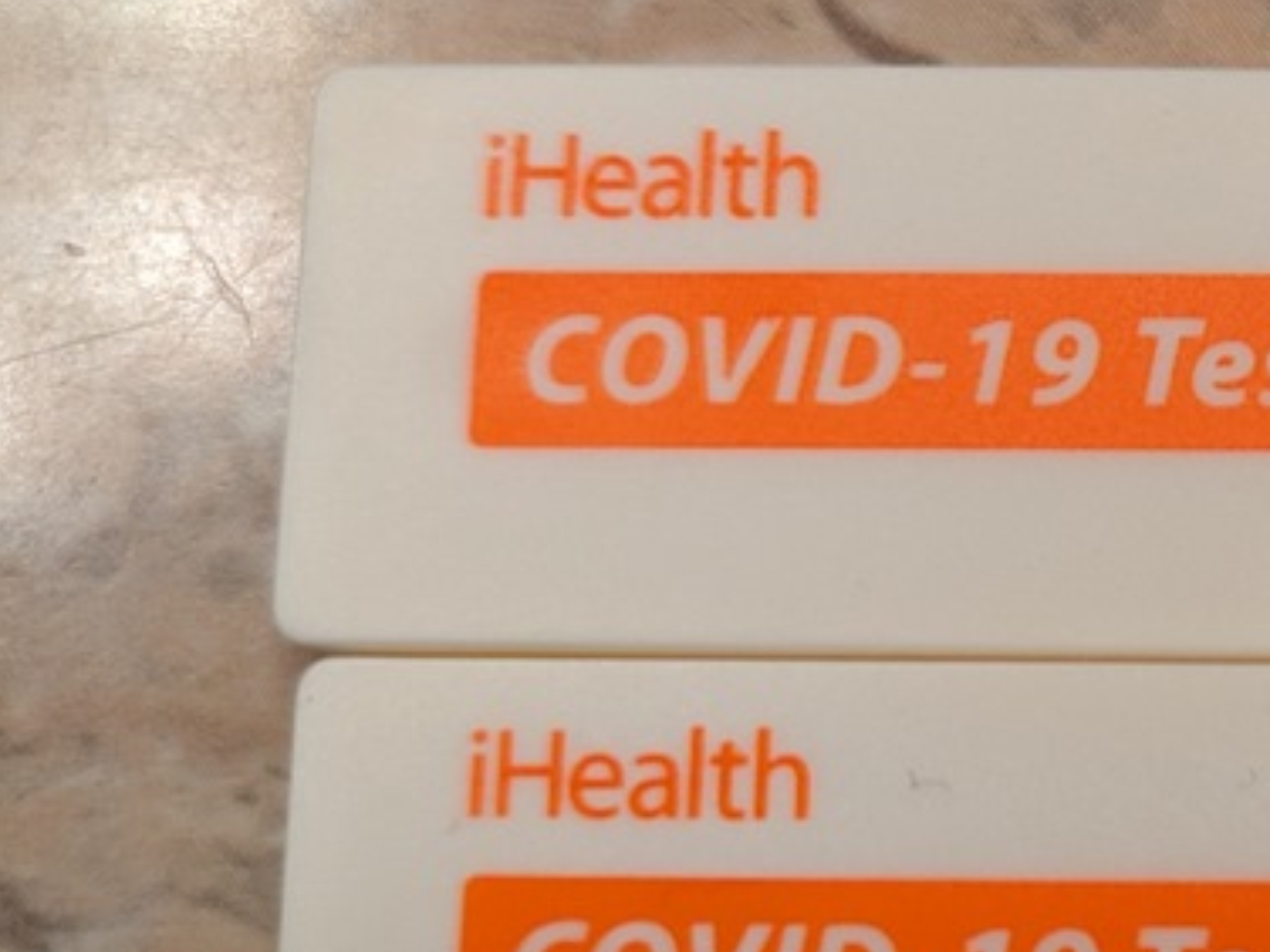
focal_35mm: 68
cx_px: 1707
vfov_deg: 21.6
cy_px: 571
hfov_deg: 24.4
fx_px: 2495
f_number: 1.89
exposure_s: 1/60
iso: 73
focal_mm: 5.43
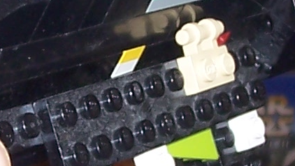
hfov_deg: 10.7
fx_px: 1581
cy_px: 54
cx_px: 115
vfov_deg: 6.0
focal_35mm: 202
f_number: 2.7
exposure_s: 1/60
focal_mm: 5.6
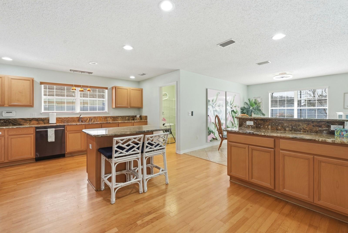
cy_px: 116
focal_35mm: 16
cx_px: 174
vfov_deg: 73.8
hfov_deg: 96.7
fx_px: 155
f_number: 8
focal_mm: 16
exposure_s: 1/2500
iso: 2500
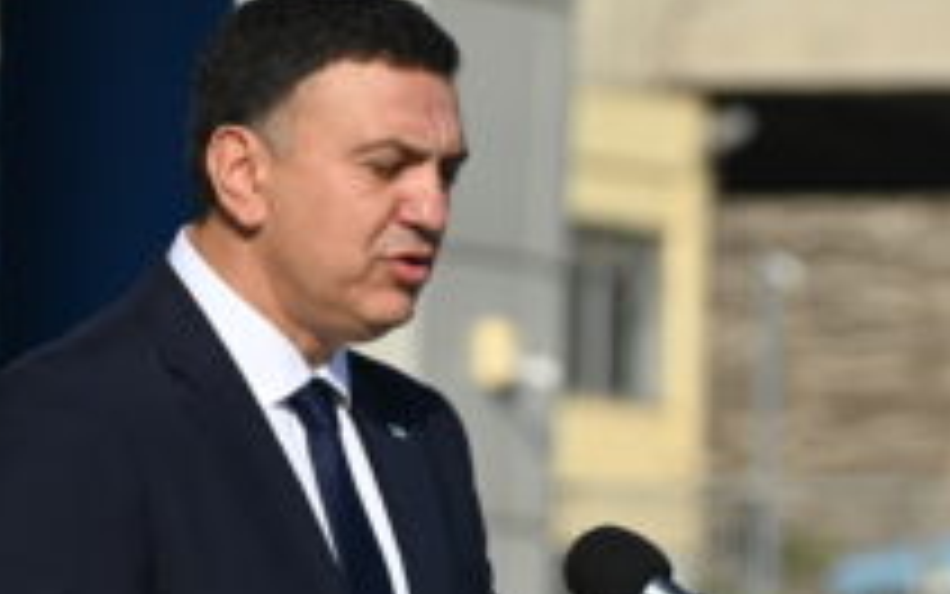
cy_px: 796
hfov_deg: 4.8
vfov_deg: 3.0
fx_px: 11240
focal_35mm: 434
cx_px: 340
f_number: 4.8
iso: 125
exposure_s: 1/1250
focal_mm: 145
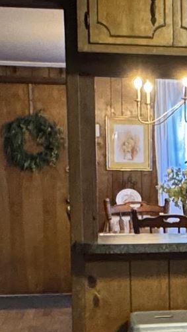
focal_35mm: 93
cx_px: 275
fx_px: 821
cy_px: 298
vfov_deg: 22.4
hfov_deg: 12.4
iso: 1000
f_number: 2.2
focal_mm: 2.22
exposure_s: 1/60
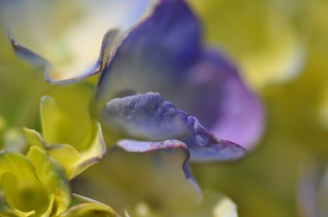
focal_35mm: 135
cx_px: 164
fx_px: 1228
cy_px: 108
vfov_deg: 10.1
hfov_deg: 15.2
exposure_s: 1/1250
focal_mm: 90
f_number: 5.6
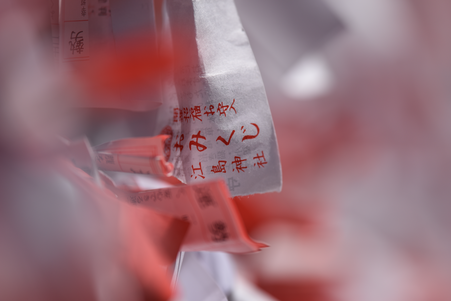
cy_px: 150
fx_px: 3759
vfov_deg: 4.6
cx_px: 226
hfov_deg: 6.9
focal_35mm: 300
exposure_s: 1/2000
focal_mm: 300
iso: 100
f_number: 4
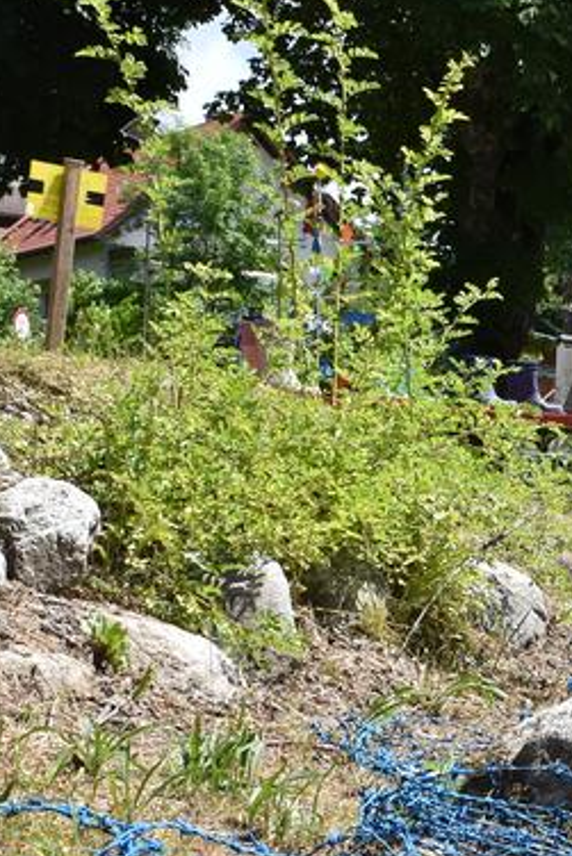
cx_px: 677
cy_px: 641
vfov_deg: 23.4
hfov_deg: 15.4
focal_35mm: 86
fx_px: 2048
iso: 250
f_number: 10
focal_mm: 18
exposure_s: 1/400
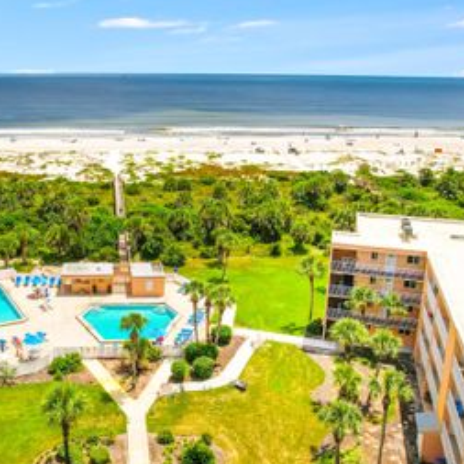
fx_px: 561
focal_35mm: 37
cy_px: 241
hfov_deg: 43.6
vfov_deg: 44.9
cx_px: 123
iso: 120
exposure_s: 1/240
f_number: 2.8
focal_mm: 8.38
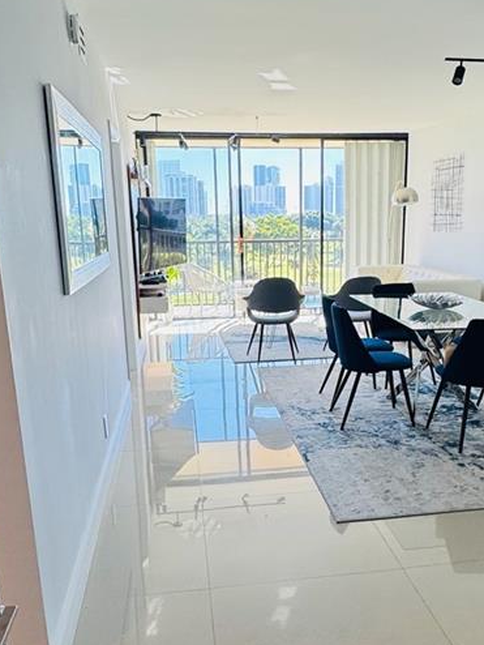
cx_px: 279
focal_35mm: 34
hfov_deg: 41.7
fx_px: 633
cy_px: 389
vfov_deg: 53.5
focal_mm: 2.22
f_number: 2.2
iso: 40
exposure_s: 1/224
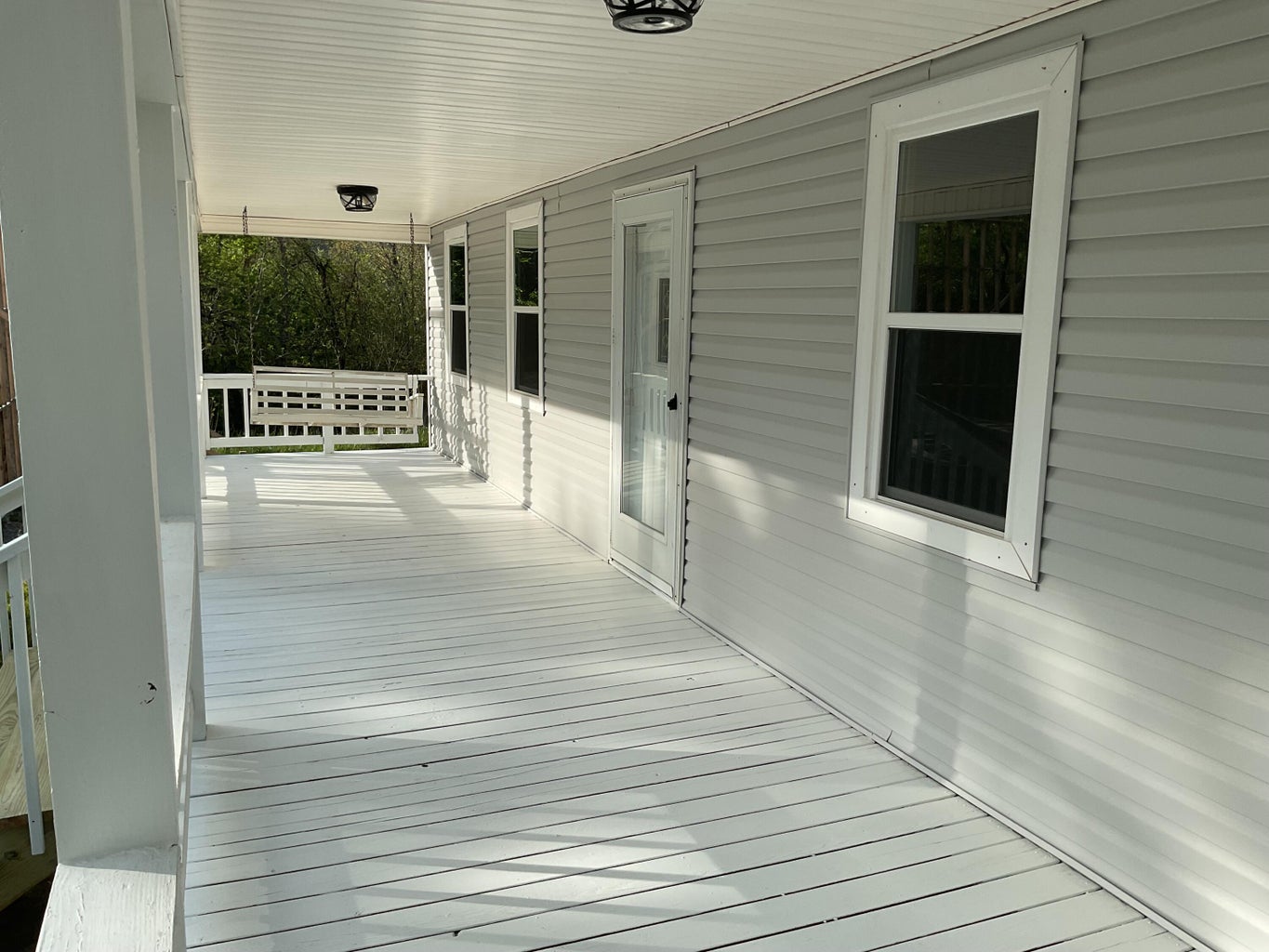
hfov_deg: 61.7
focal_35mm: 29
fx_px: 1063
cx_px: 634
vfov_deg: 48.2
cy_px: 476
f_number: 1.8
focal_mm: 3
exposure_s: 1/1098
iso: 16
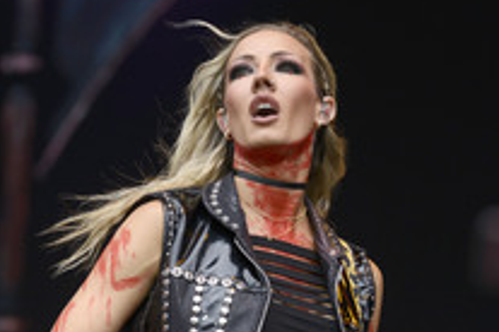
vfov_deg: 4.7
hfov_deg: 7.0
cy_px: 306
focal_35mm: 294
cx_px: 254
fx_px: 4075
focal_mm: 135
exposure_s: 1/800
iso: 320
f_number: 5
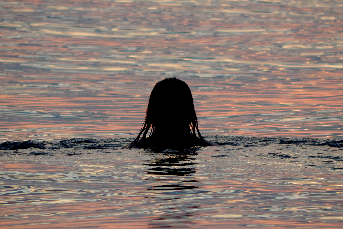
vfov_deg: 1.7
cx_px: 172
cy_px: 120
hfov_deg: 2.6
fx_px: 7584
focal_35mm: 796
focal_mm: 136
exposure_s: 1/250
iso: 280
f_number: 5.9
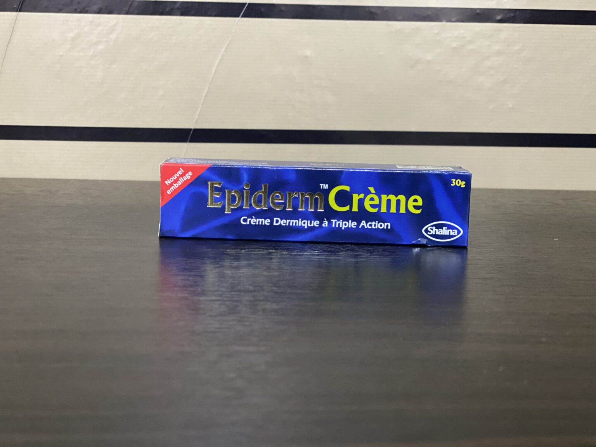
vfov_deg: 28.0
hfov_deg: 36.8
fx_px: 895
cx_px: 298
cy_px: 224
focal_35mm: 52
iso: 500
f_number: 2
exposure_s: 1/15
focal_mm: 6
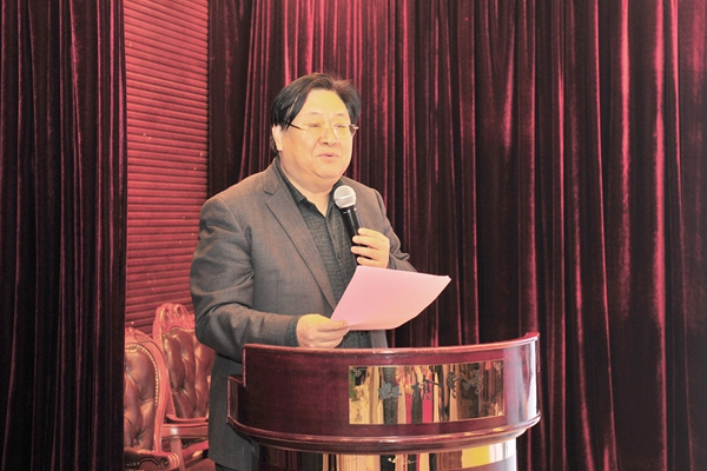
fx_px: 982
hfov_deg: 39.6
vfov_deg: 27.0
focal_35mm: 50
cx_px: 354
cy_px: 236
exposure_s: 1/100
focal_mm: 50
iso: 800
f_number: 3.5
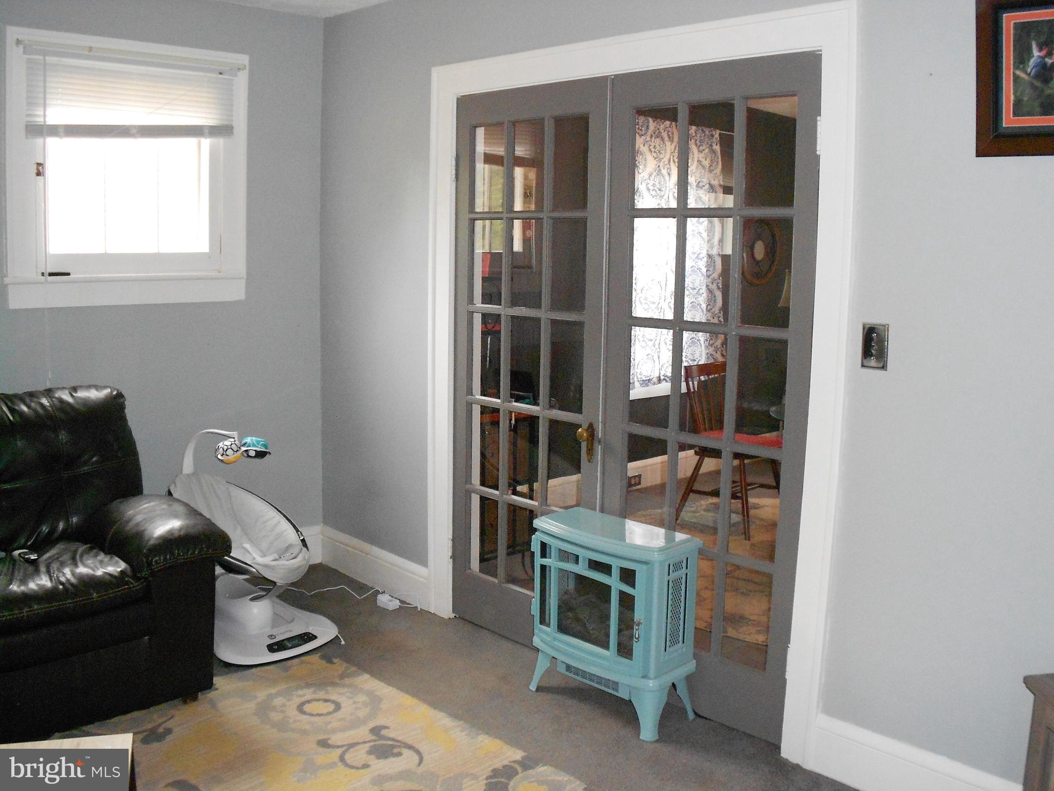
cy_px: 396
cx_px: 527
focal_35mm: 56
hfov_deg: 34.3
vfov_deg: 26.1
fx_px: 1705
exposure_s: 1/60
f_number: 4.9
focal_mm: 10
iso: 500
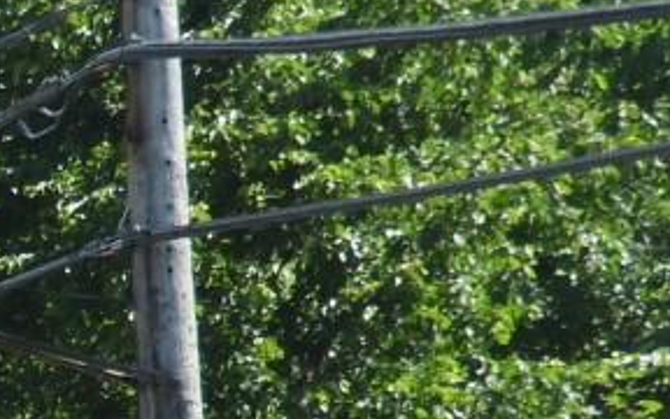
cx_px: -886
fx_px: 17438
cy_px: 971
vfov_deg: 1.4
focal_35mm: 955
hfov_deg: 2.2
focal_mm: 32.2
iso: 100
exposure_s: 1/250
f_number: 5.3
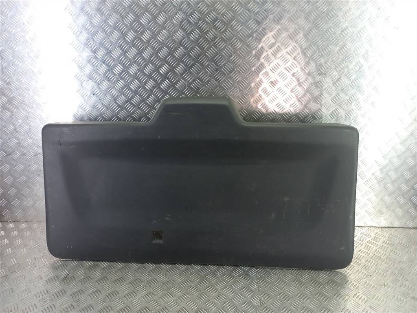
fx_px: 301
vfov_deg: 54.9
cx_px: 208
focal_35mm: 25
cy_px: 156
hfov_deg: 69.4
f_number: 1.8
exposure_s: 1/50
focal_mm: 4.6
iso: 80
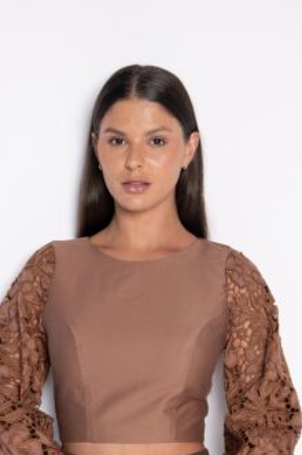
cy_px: 412
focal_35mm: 80
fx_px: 1009
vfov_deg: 24.6
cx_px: 166
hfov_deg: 17.0
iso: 200
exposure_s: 1/160
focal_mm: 44
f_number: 5
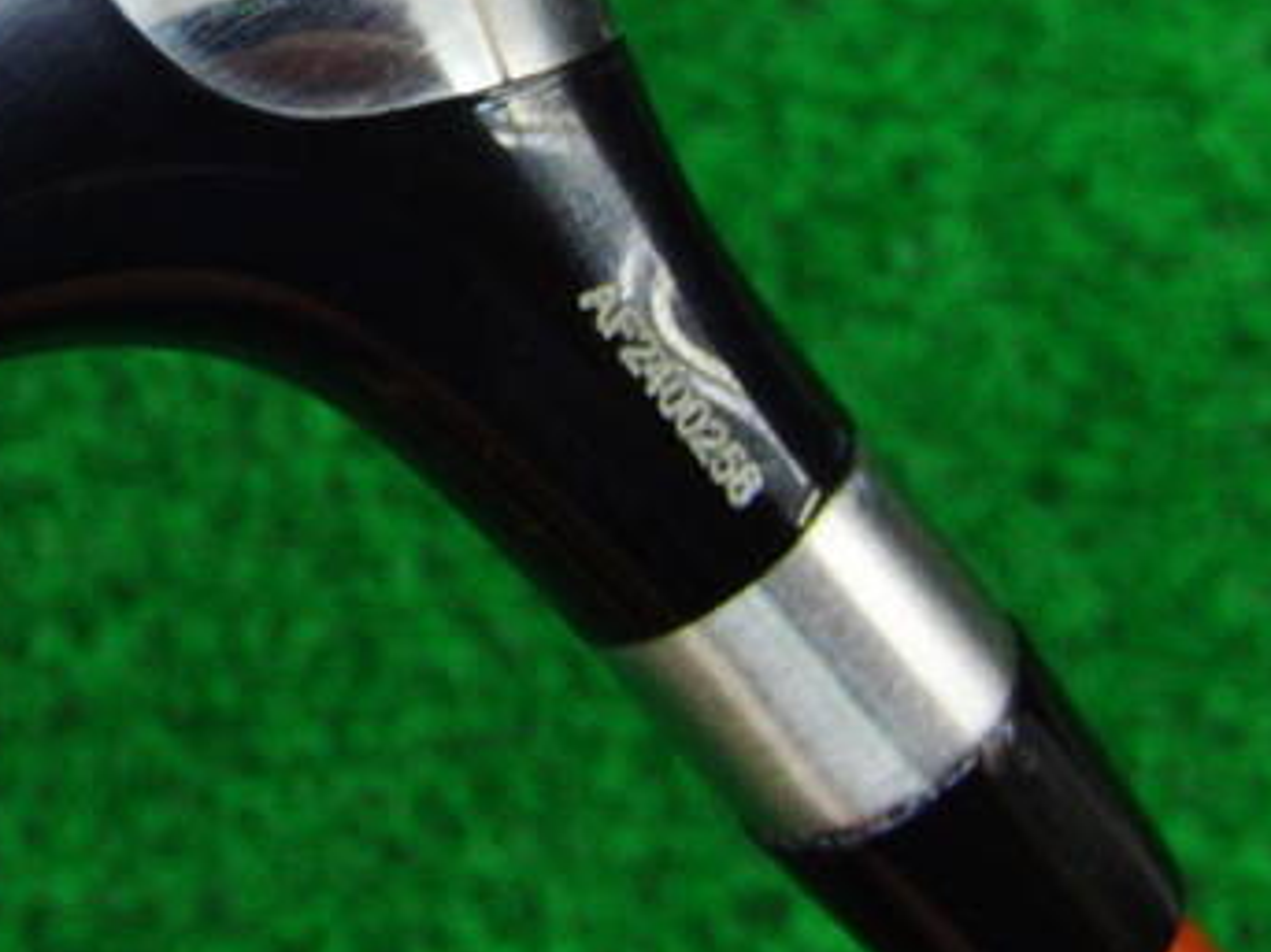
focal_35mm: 69
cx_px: 182
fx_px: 2533
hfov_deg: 27.4
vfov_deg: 20.9
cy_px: 104
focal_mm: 6.42
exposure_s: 1/50
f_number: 3.6
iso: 400
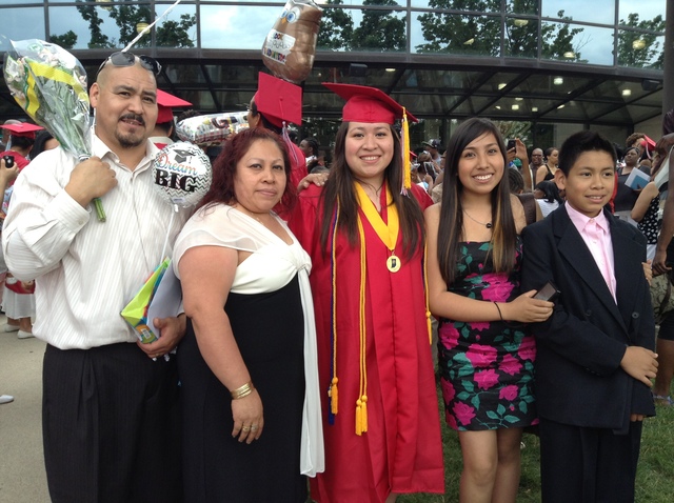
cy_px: 252
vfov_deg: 42.8
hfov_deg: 55.4
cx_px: 337
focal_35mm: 33
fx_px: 642
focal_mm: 3.3
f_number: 2.4
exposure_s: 1/121
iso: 32
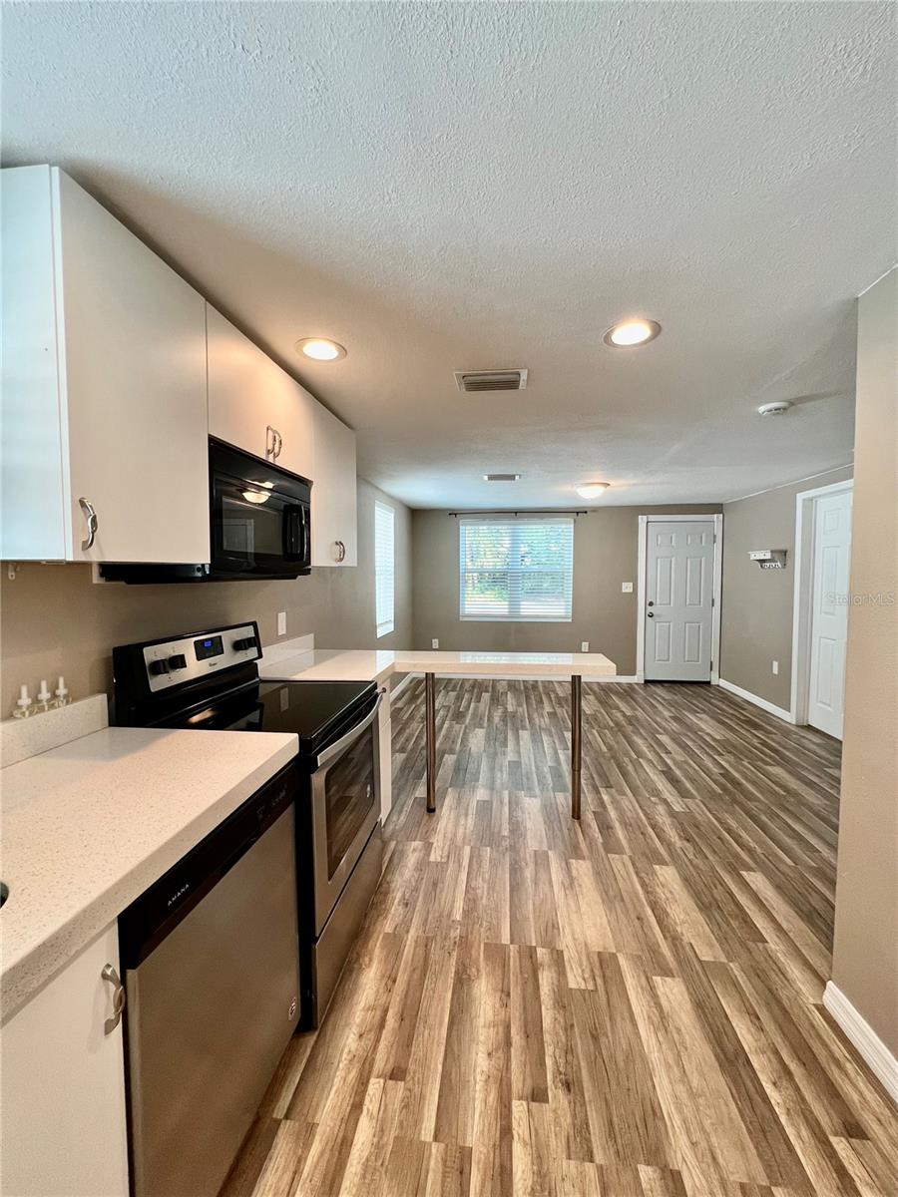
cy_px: 598
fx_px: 450
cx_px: 449
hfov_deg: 89.9
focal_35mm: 13
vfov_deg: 106.2
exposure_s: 1/120
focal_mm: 1.57
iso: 160
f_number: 1.8
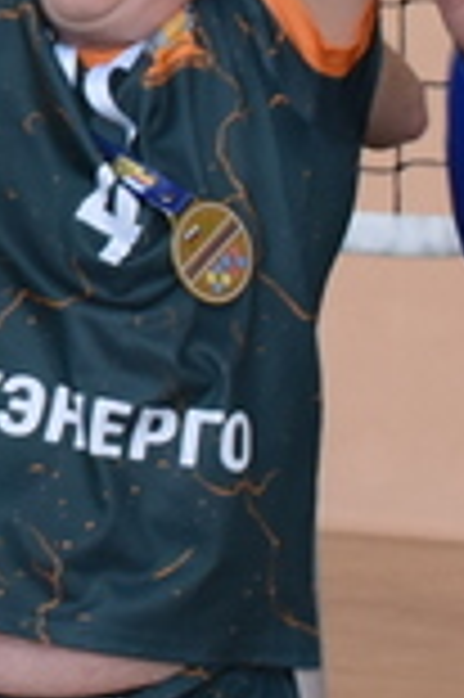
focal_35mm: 192
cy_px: 9
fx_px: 3720
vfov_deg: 10.6
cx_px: 113
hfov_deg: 7.1
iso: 360
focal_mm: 22
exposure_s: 1/125
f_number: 5.6
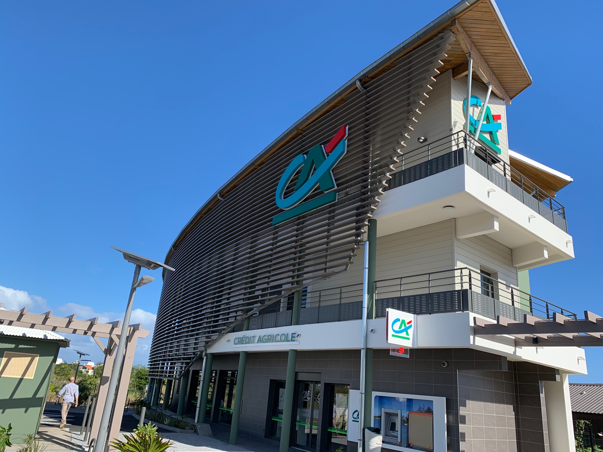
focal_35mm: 26
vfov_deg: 53.1
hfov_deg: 67.3
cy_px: 226
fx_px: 453
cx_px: 302
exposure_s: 1/1427
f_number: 1.8
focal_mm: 4.25
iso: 25
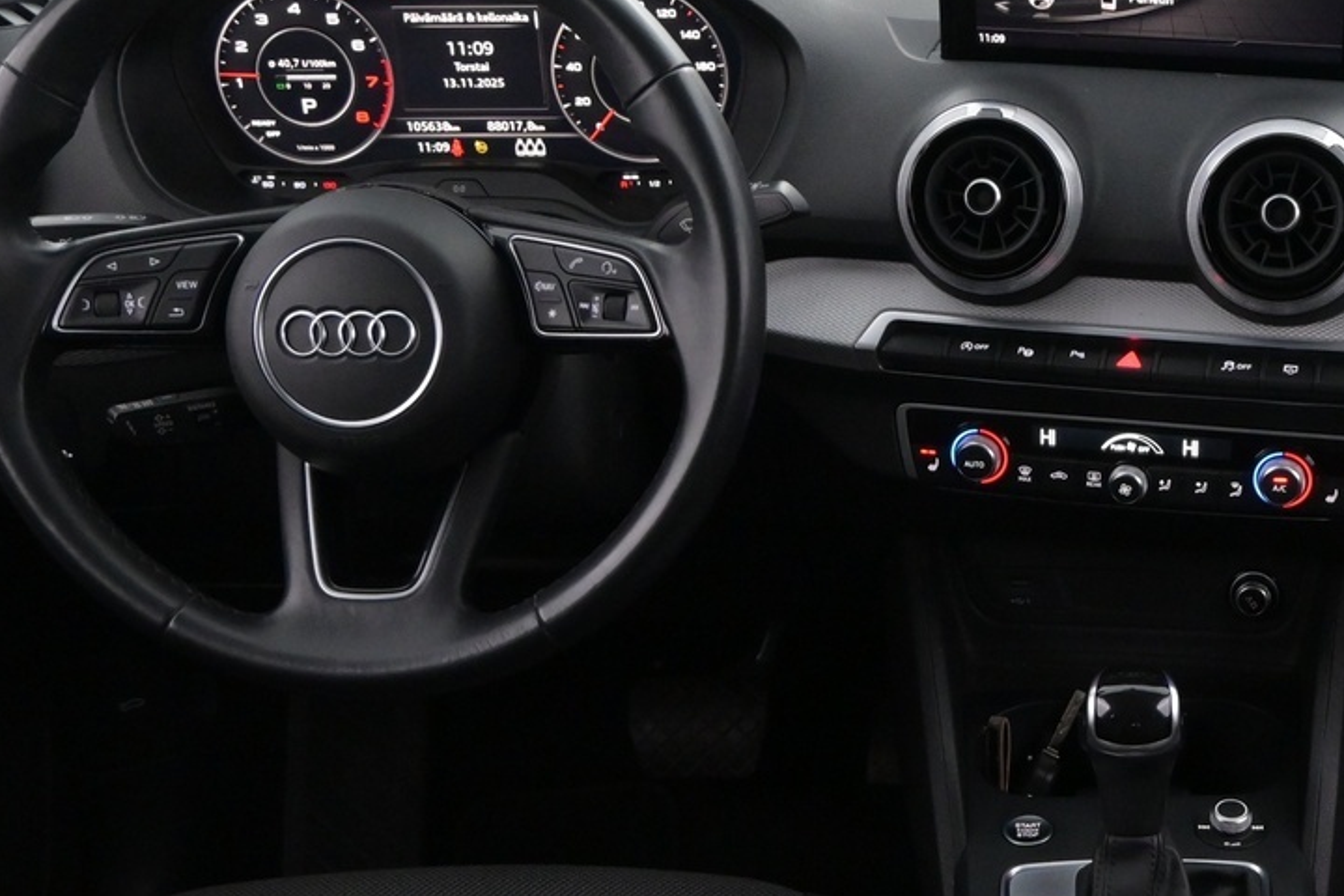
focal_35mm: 64
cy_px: 674
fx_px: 2394
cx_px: 1131
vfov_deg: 21.0
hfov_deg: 30.4
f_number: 3.8
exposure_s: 1/60
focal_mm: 19
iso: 2500
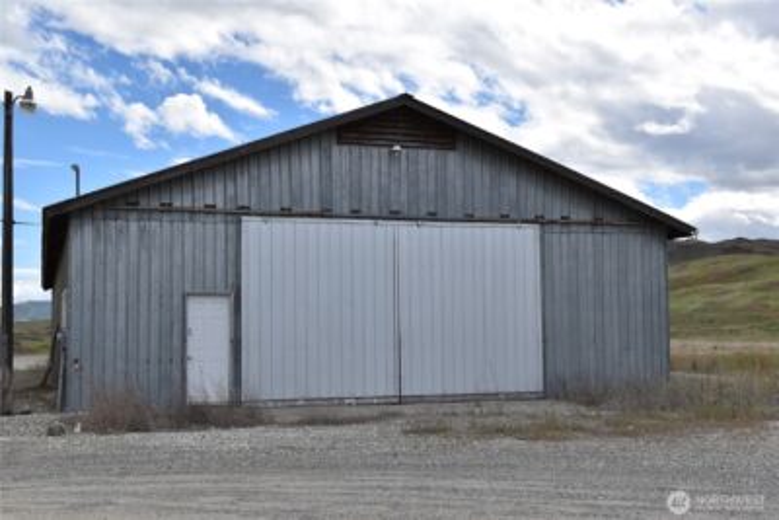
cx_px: 390
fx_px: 1007
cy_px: 260
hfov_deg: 42.3
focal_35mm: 46
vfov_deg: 29.0
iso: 100
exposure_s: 1/320
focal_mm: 31
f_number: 9
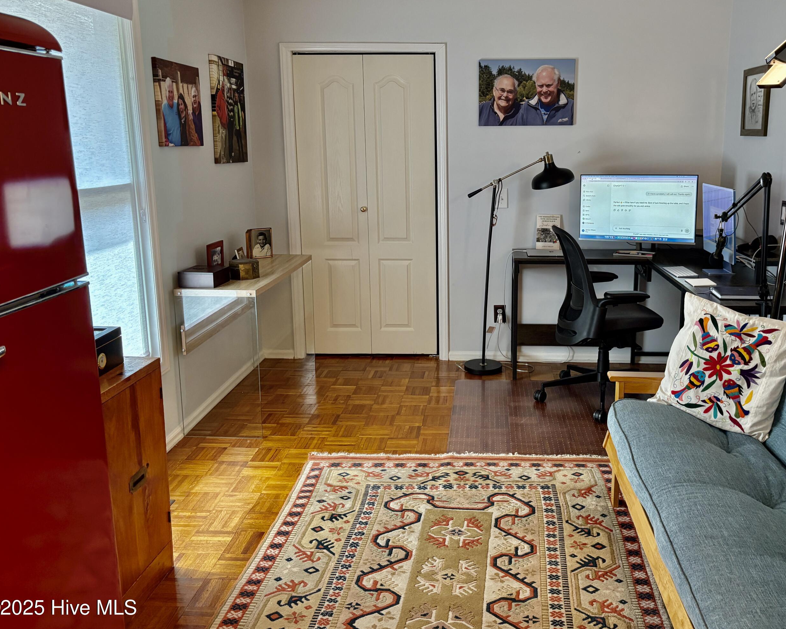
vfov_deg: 47.0
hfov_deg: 56.8
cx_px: 463
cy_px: 280
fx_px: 721
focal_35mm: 31
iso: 200
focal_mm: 5.96
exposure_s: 1/120
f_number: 1.6
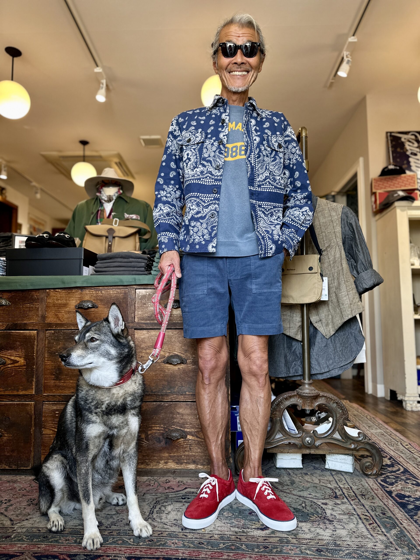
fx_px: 388
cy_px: 280
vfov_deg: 71.6
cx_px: 210
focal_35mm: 24
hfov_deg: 56.8
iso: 160
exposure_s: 1/120
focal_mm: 6.86
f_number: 1.78
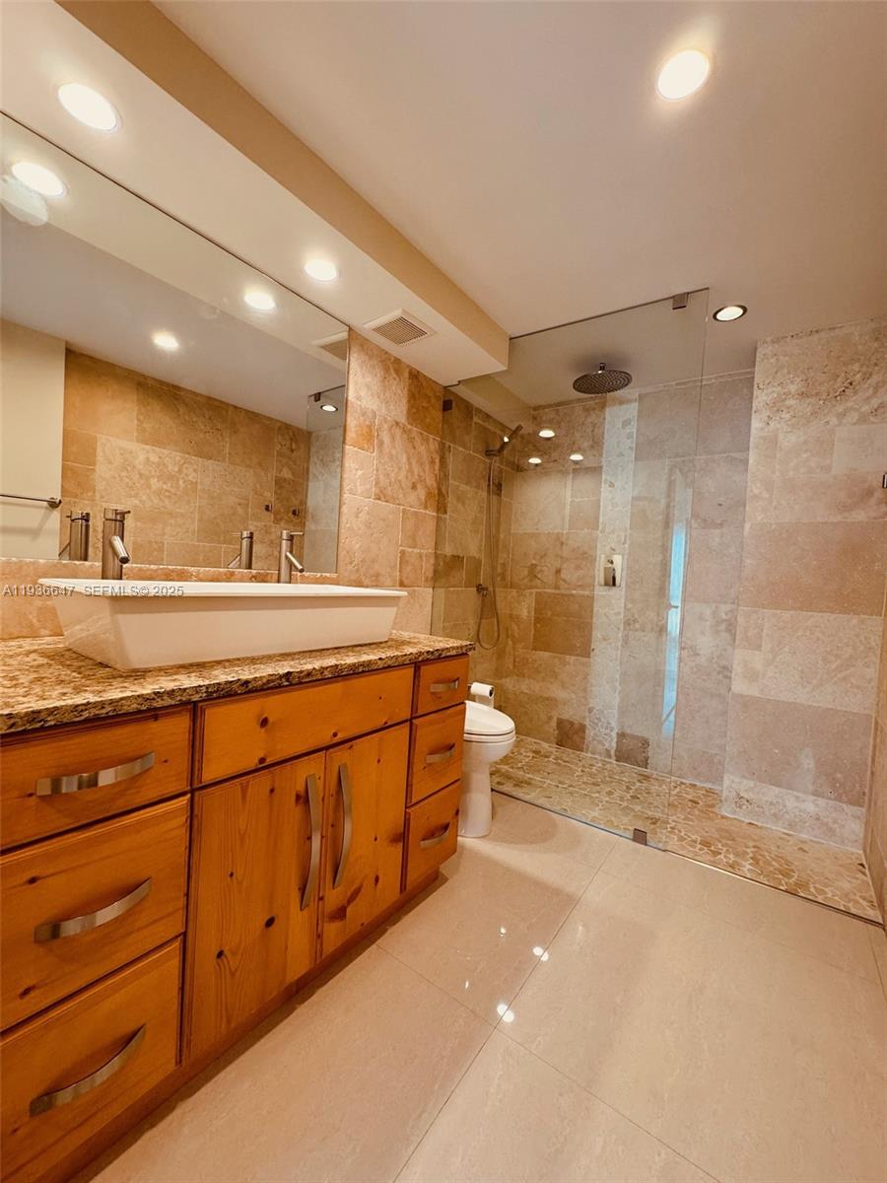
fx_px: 478
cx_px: 444
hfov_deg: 85.7
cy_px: 592
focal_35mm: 14
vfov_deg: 102.1
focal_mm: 2.22
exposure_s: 1/120
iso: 200
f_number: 2.2
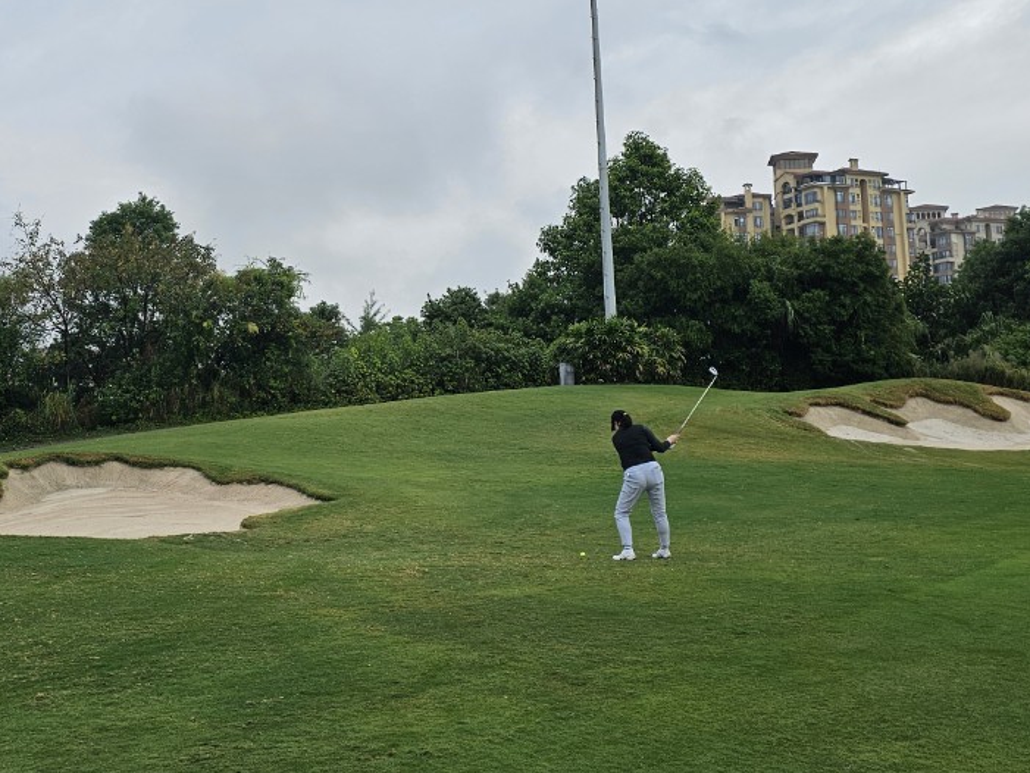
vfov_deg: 33.6
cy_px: 185
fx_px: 1250
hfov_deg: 43.7
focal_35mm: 42
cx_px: 294
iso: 10
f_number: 1.7
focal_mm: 6.3
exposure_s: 1/909
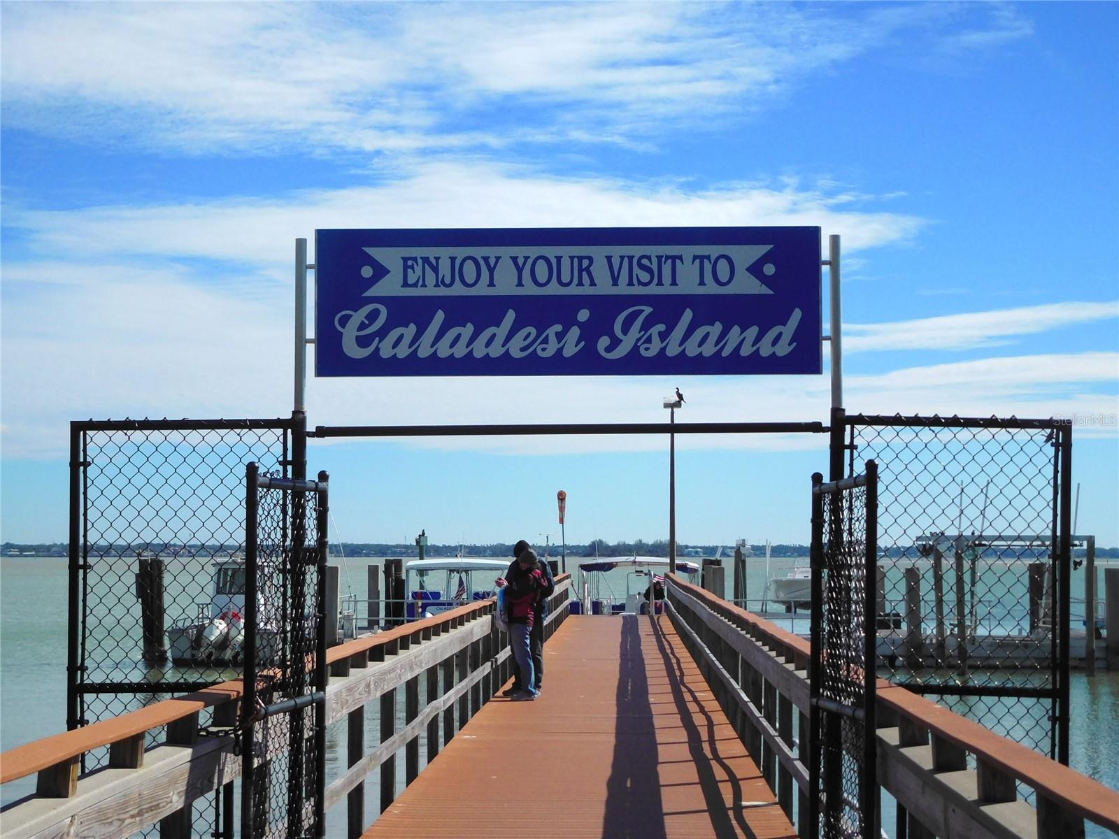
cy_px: 420
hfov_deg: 31.2
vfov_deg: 23.7
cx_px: 560
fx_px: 2004
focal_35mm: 62
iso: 125
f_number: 8.8
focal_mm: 11.1
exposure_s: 1/500
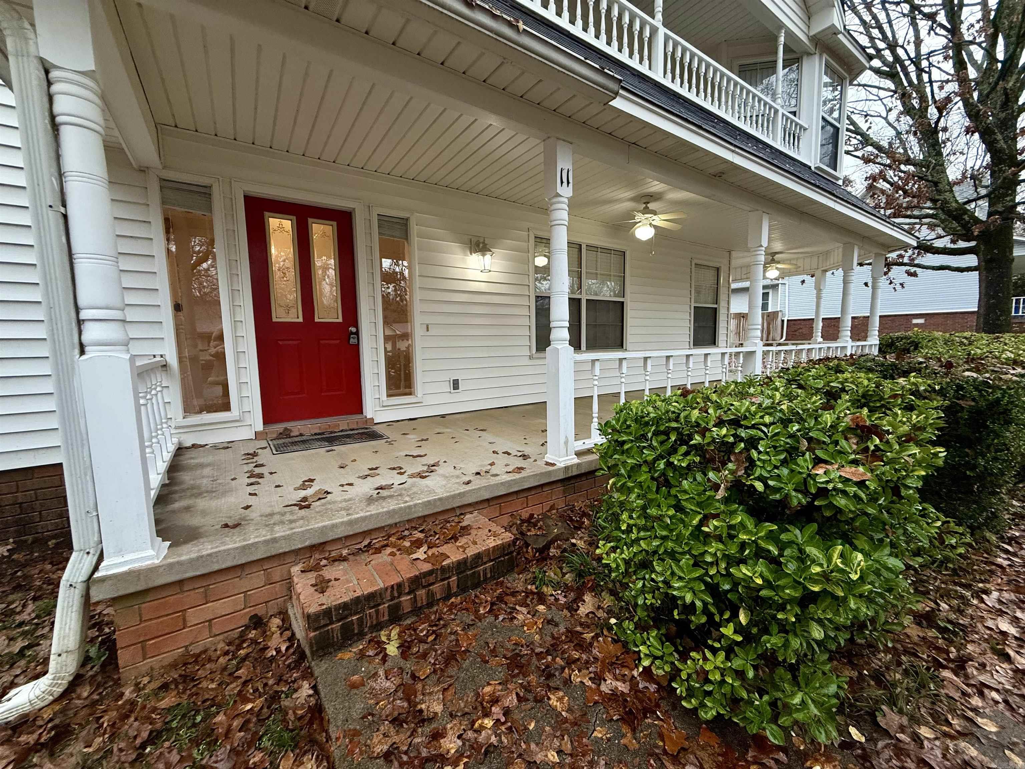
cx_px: 512
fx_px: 415
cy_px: 384
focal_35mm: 14
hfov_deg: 102.1
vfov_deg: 85.7
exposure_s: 1/120
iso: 160
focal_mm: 2.22
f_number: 2.2
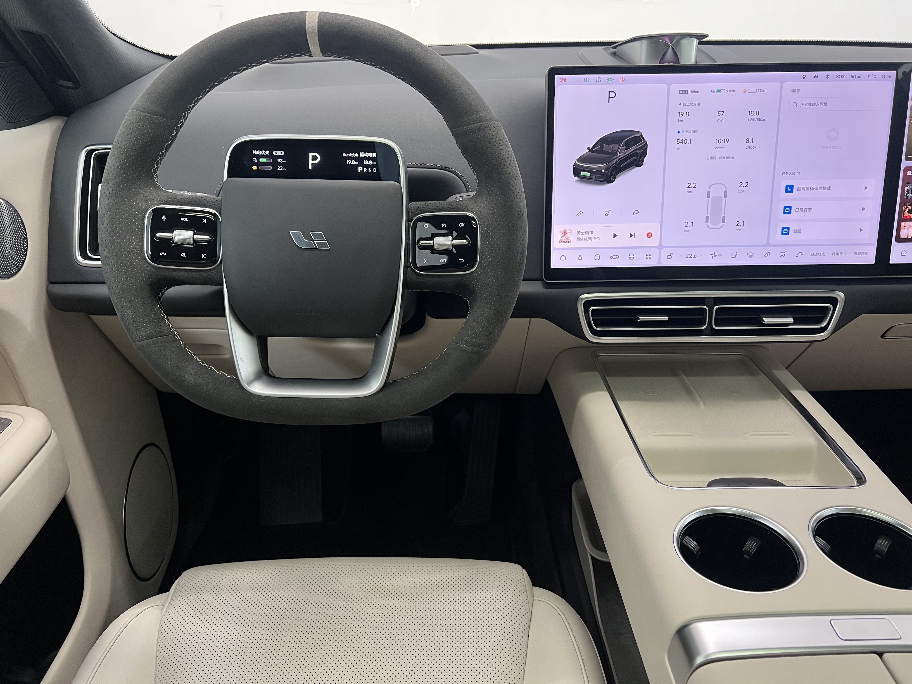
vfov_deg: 53.1
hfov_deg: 67.3
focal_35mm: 26
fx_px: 685
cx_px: 456
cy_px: 342
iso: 200
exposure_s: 1/48
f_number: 1.5
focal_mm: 5.7
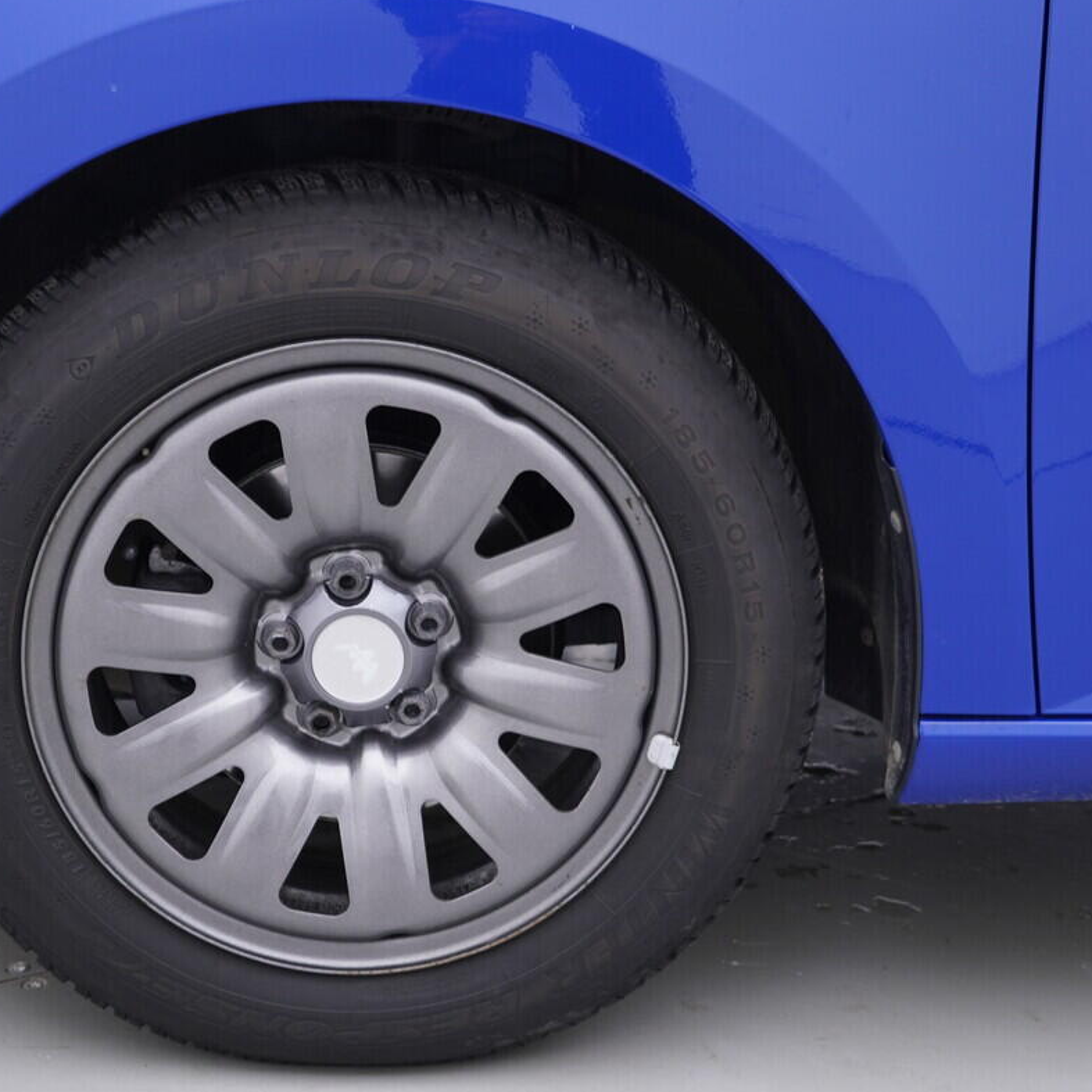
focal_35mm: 56
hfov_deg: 30.5
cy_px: 602
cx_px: 491
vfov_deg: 30.5
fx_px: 1999
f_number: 3.2
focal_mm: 24
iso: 125
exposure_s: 1/50
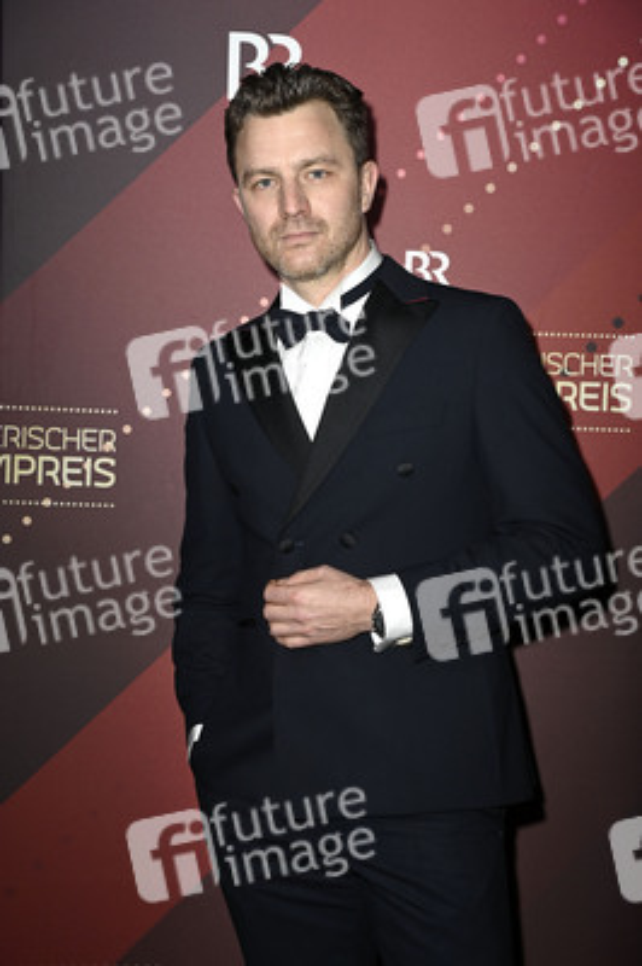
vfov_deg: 30.5
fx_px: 1768
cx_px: 321
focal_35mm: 66
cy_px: 483
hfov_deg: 20.6
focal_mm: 66
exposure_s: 1/160
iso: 800
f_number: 5.6
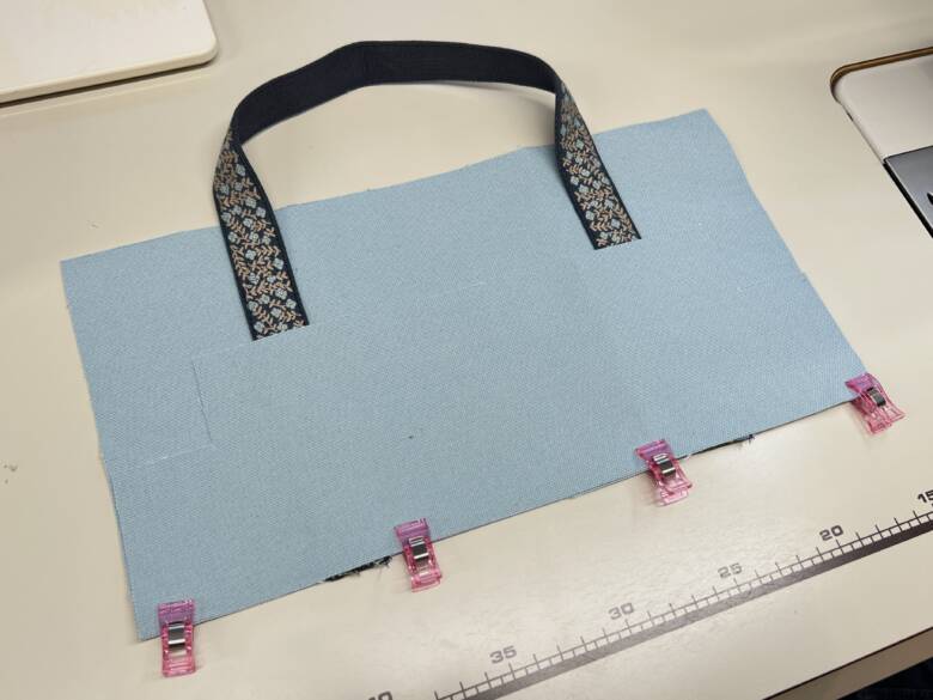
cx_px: 466
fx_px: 701
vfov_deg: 53.1
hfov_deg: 67.3
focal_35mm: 26
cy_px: 350
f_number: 1.5
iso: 64
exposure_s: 1/121
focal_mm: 5.7
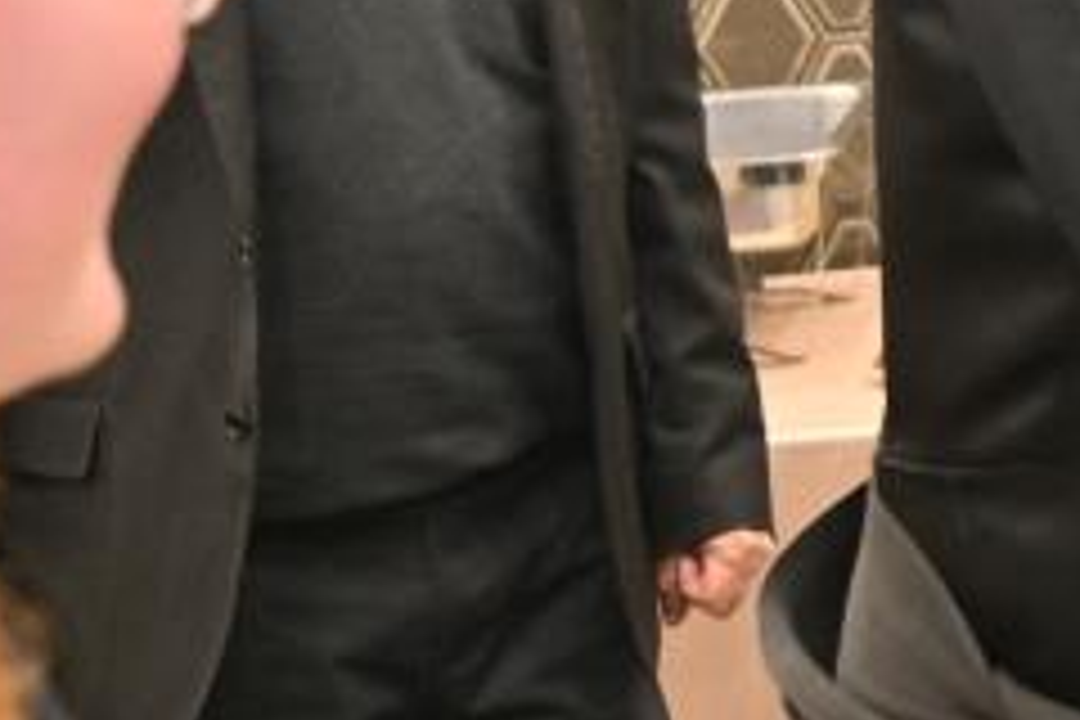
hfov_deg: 14.3
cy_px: -722
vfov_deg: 9.7
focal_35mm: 132
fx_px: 3960
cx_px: 1737
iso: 640
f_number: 4
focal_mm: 31
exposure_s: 1/200
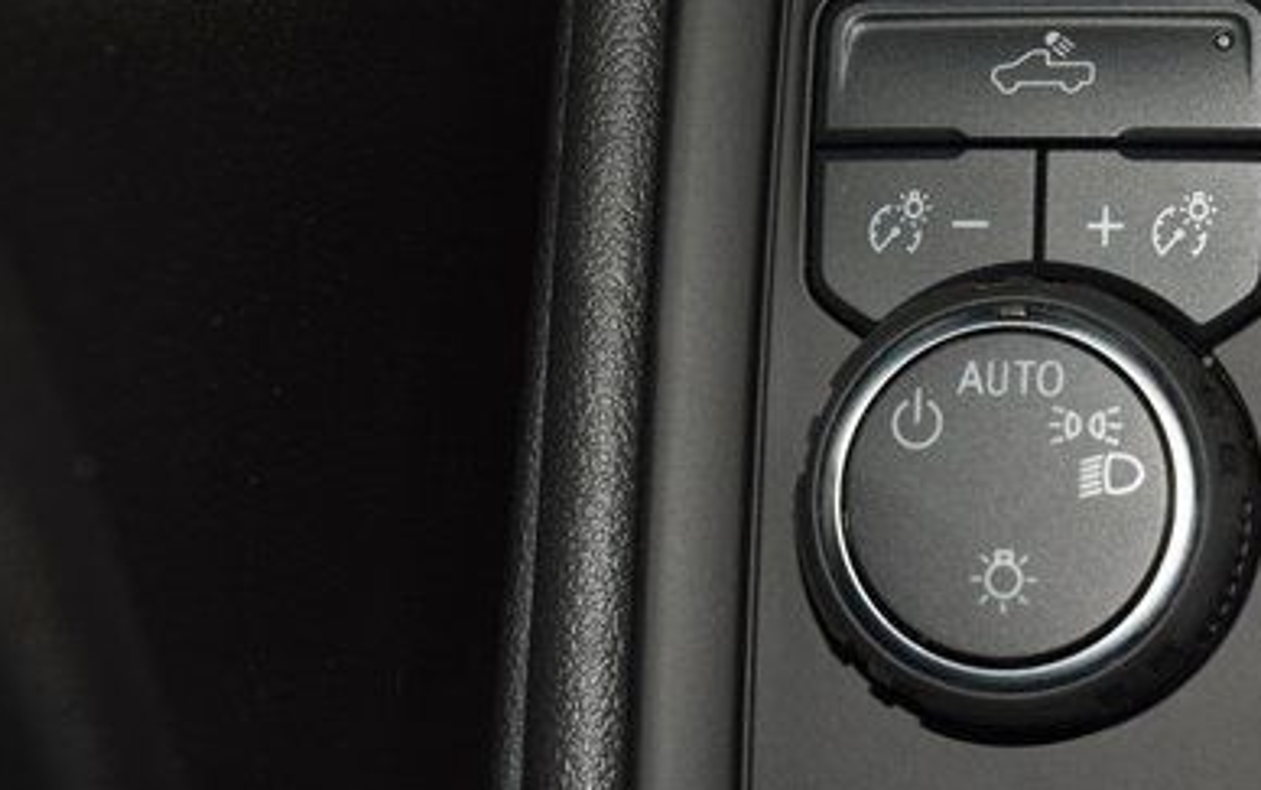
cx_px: 1024
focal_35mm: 121
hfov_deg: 17.1
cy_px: 245
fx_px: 4161
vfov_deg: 10.8
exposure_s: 1/60
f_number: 8
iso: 100
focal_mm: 48
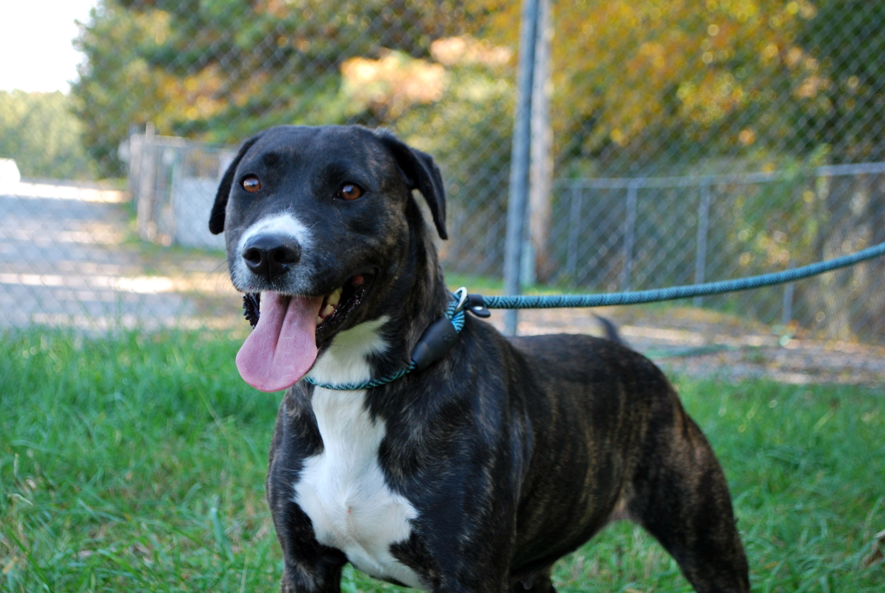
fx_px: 1871
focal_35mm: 76
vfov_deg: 18.0
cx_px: 408
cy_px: 302
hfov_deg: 26.6
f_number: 5.3
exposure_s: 1/80
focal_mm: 42
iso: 200
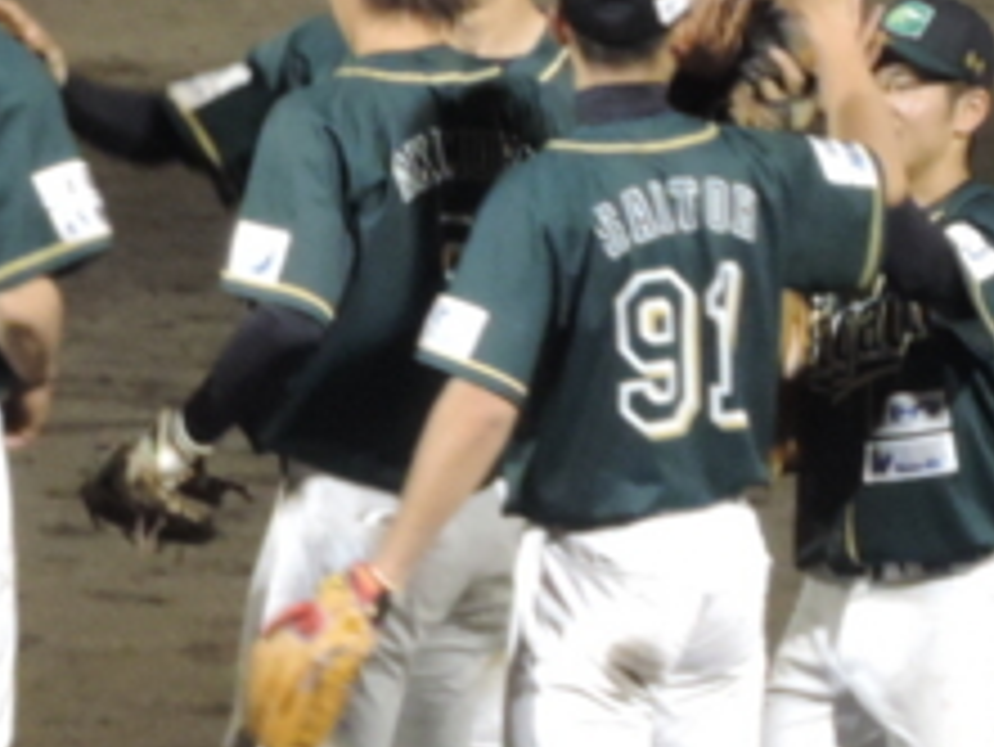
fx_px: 36373
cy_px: 644
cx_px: -522
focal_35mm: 1266
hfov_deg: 1.6
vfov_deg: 1.2
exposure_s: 1/50
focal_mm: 62.4
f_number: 4.8
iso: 720
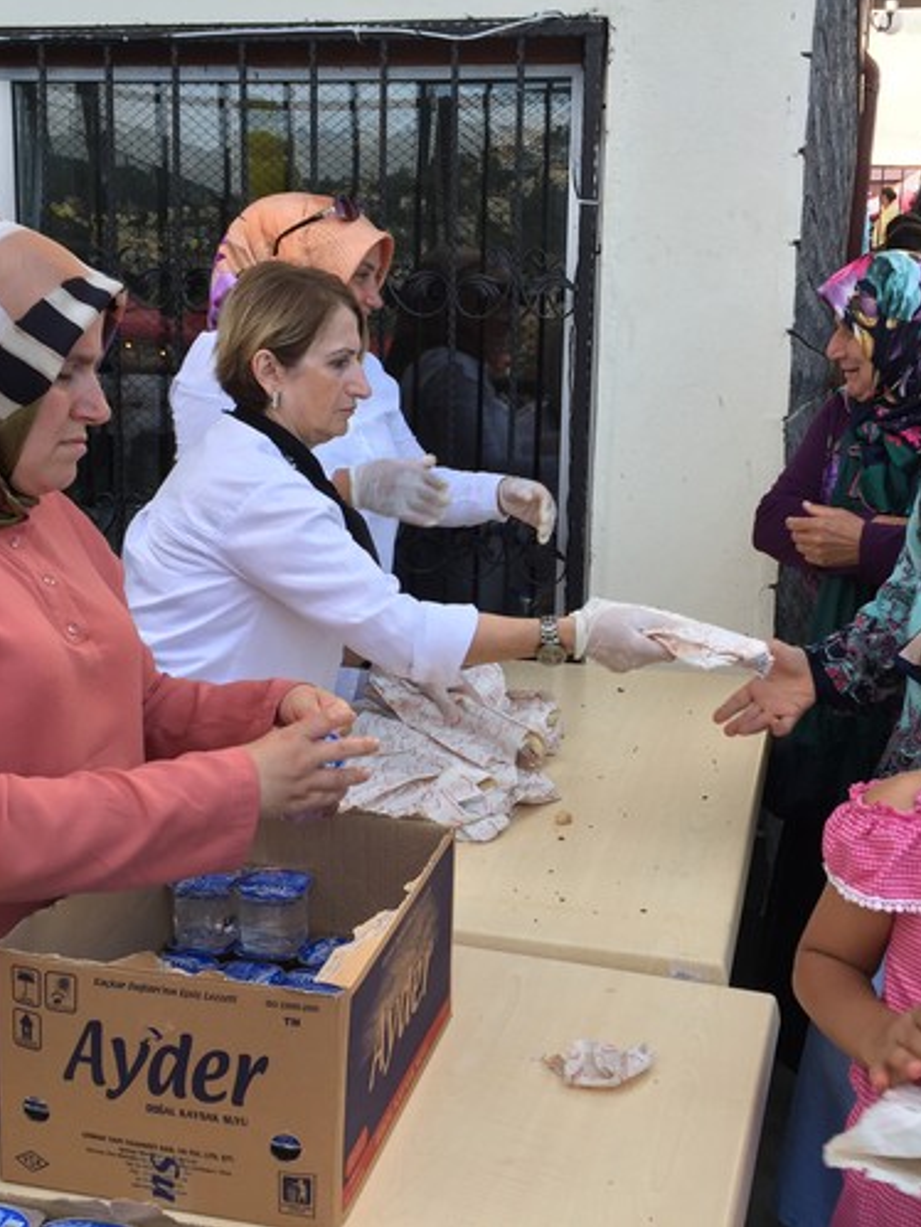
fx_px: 1382
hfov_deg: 36.7
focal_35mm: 39
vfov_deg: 47.8
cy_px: 611
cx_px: 539
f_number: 2.2
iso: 32
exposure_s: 1/173
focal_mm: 4.15
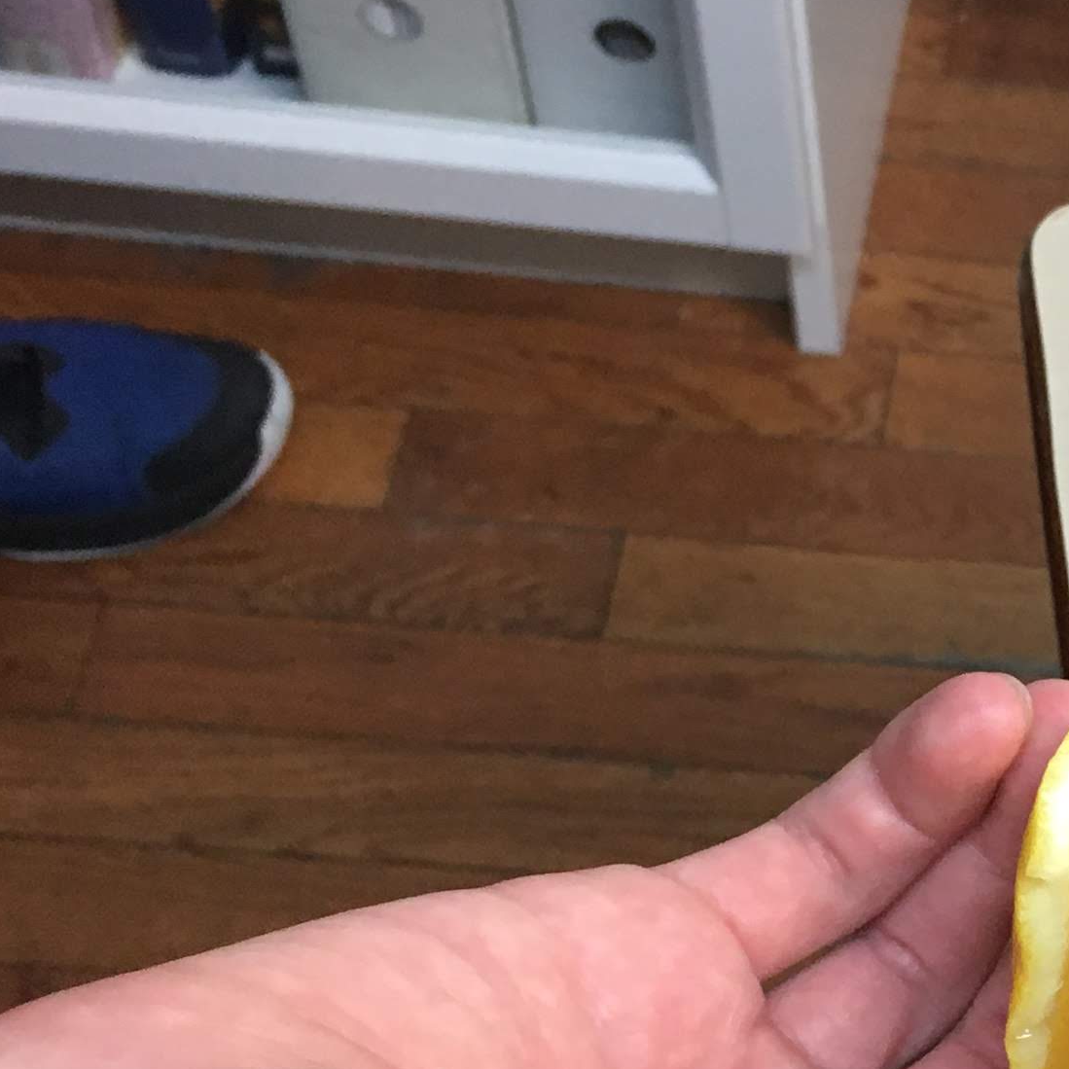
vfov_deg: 18.5
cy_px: 608
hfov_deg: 17.1
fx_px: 3284
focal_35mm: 94
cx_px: 1504
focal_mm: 4.15
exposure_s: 1/30
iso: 100
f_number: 2.2
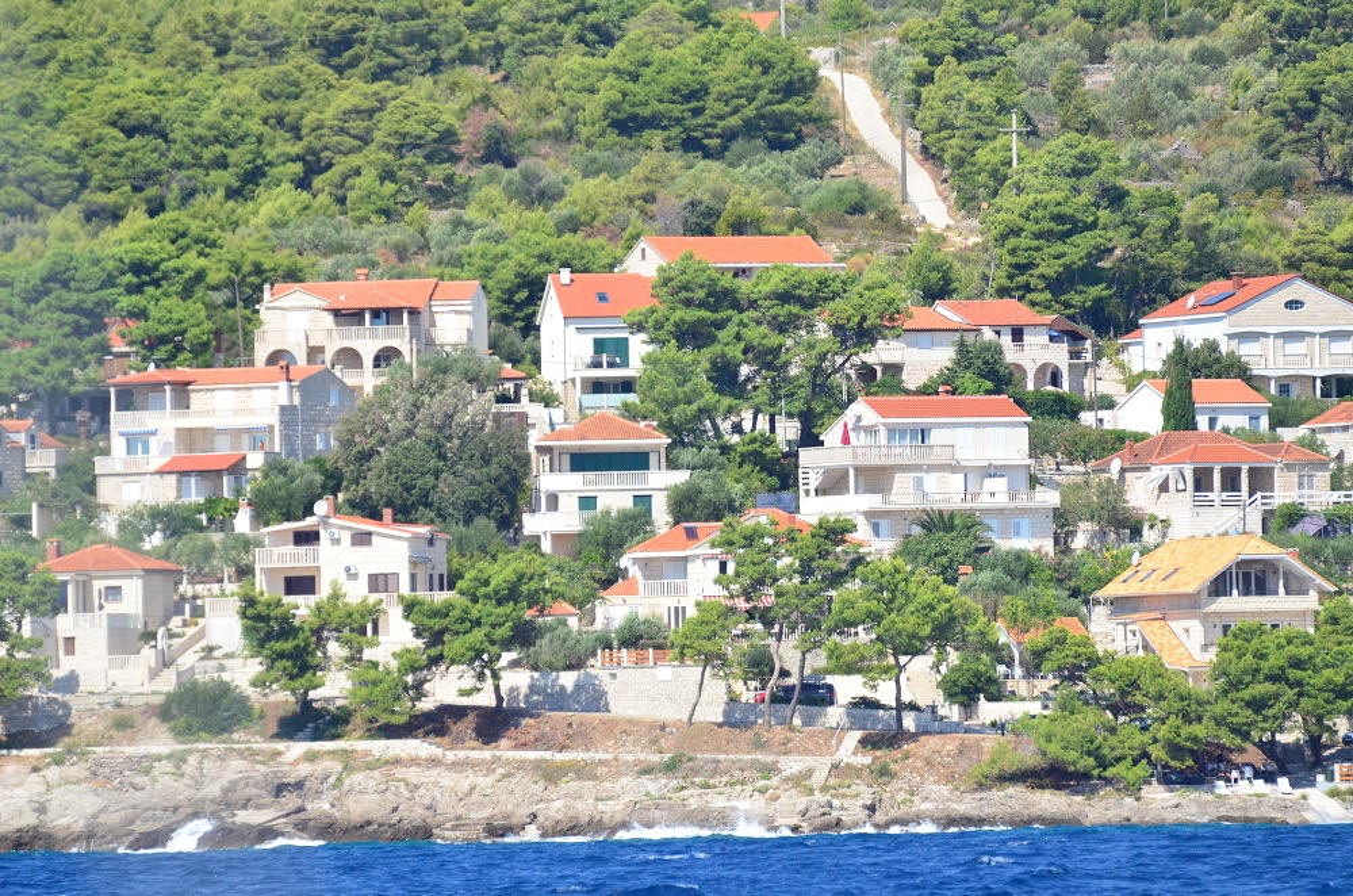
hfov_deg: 5.1
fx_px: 15187
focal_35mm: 405
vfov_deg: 3.4
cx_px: 676
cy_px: 448
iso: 1800
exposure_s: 1/8000
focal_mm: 270
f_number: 5.6
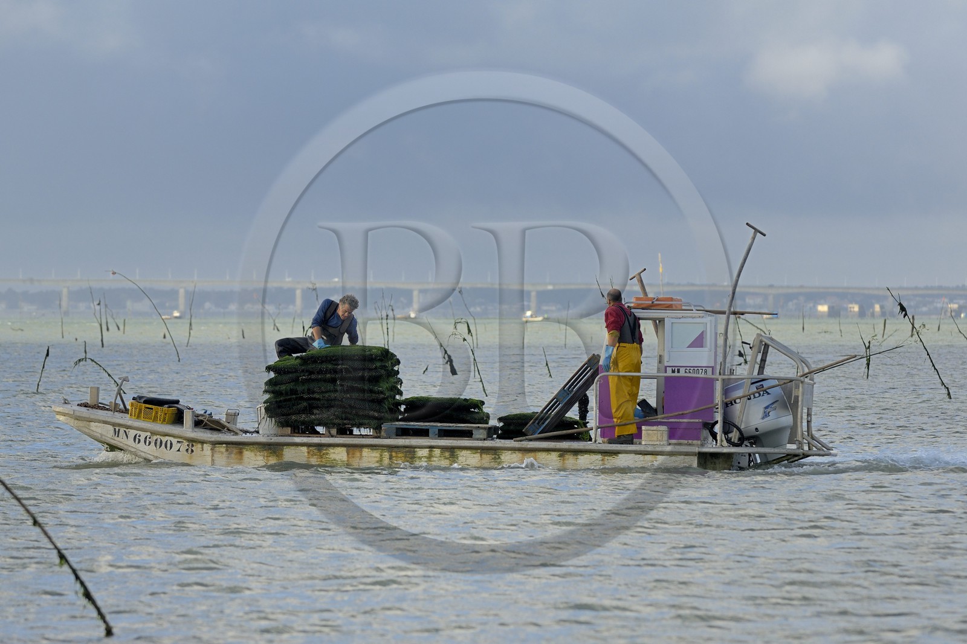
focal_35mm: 202
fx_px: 5438
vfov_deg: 6.8
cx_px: 484
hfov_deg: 10.2
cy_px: 322
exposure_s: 1/500
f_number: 3.3
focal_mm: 135
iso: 100
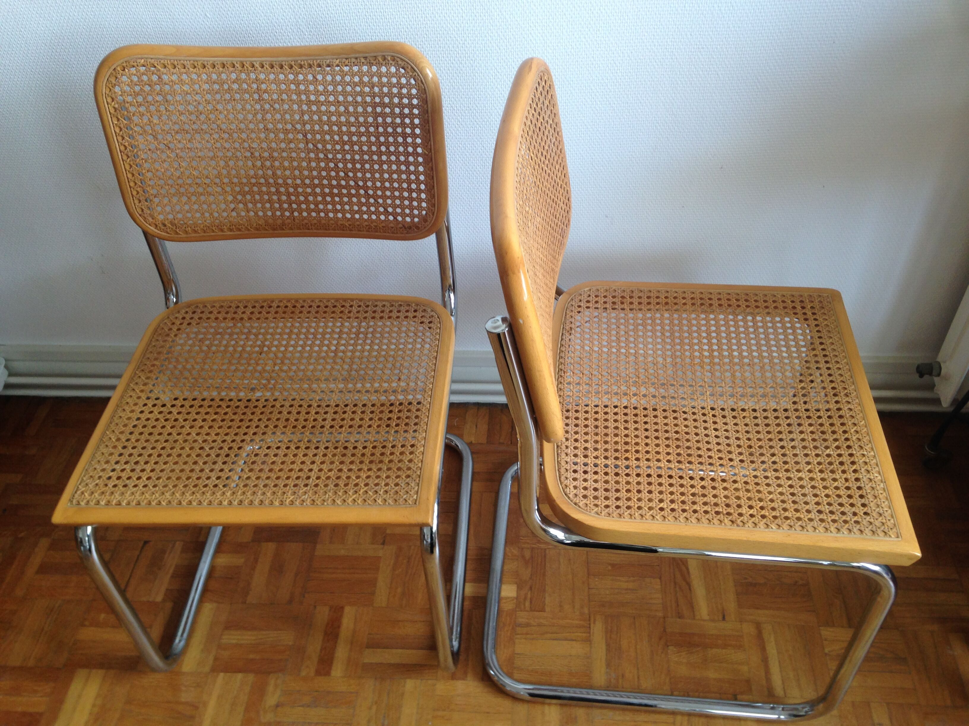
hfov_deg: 55.4
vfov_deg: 42.9
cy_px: 363
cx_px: 484
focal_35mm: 33
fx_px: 924
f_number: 2.4
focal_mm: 4.12
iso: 50
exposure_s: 1/40
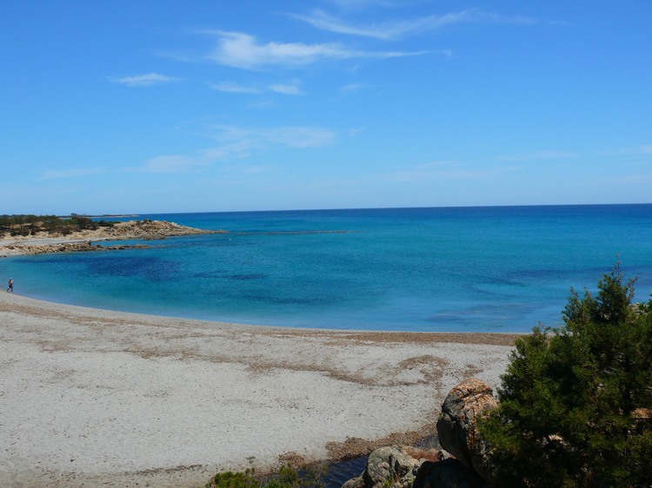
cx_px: 326
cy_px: 244
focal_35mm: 35
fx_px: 659
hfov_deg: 52.6
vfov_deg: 40.7
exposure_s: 1/320
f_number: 5.6
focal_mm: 7.4
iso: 100
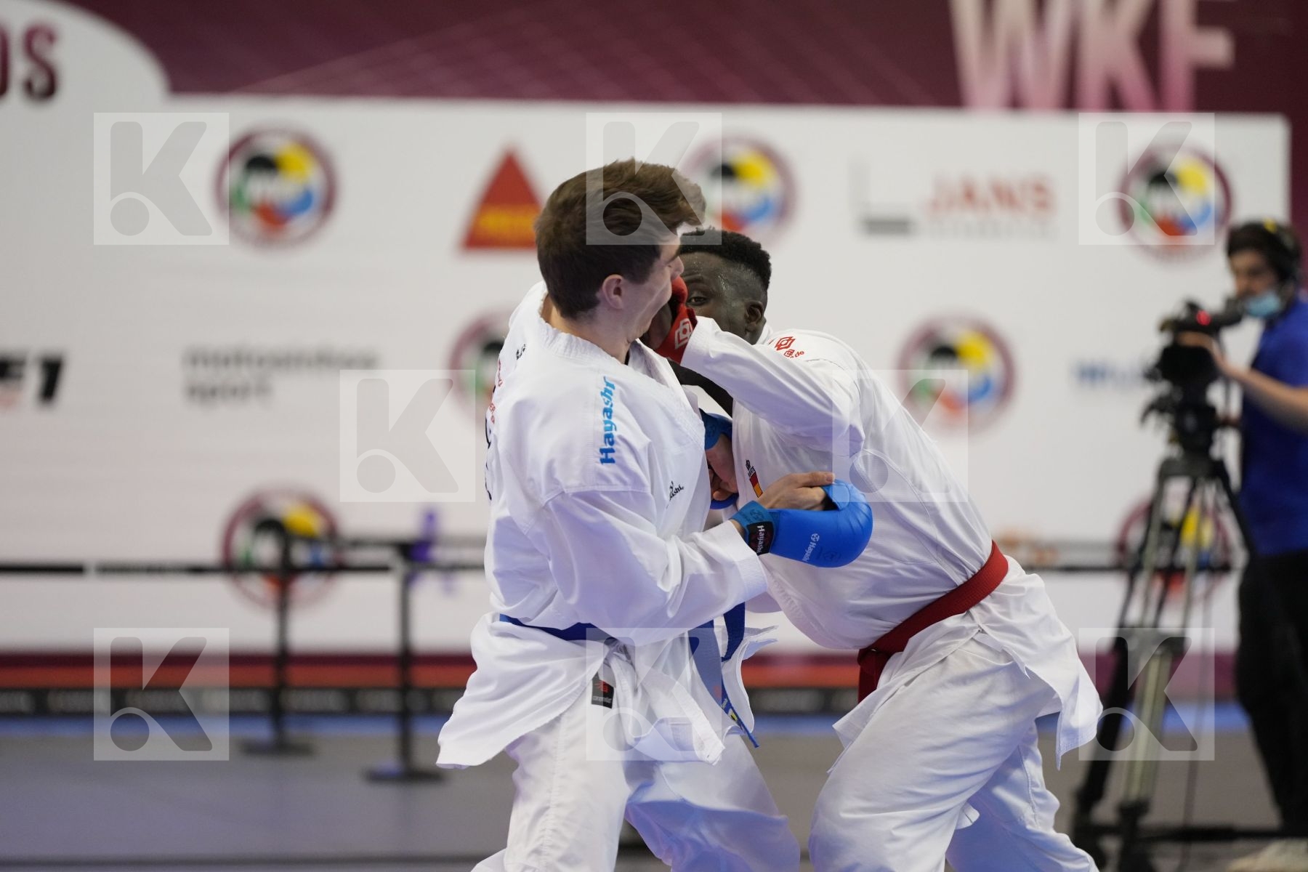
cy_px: 436
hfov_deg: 10.3
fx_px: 7266
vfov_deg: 6.9
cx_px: 654
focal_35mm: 200
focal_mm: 200
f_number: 2.8
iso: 3200
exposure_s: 1/1000
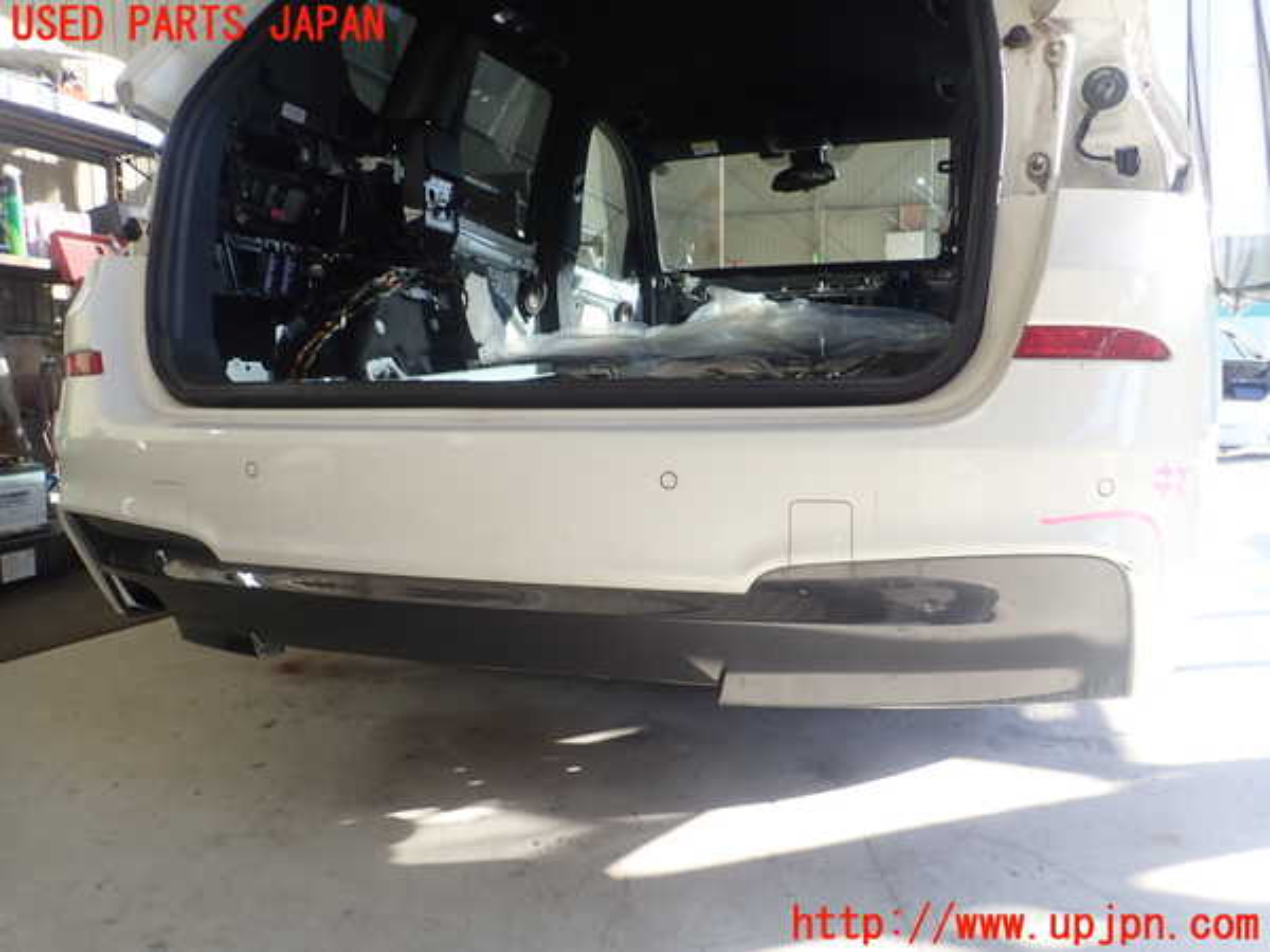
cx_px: 635
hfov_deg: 69.4
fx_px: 917
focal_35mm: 25
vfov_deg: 54.9
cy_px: 476
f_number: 2.8
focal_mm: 4.5
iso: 100
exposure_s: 1/80
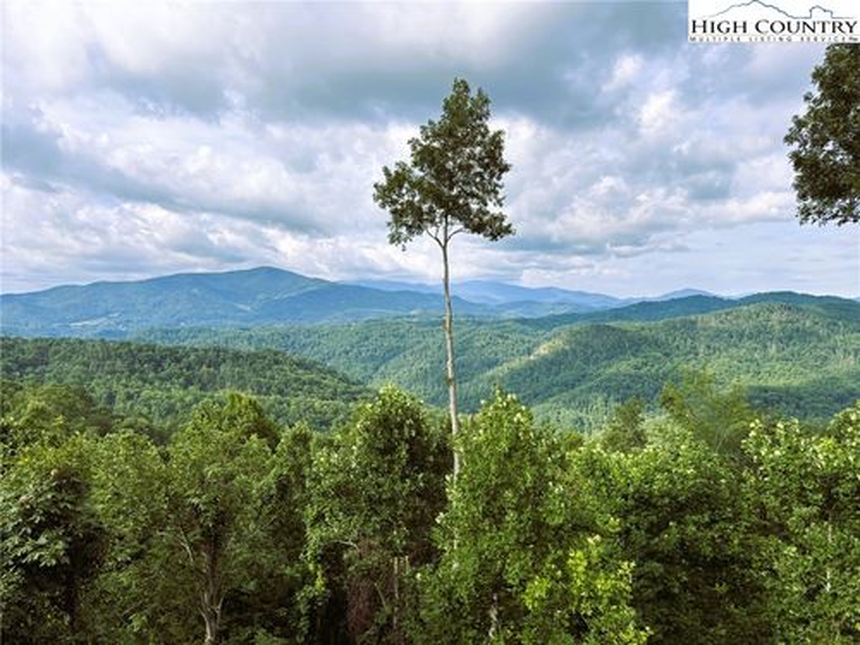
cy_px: 322
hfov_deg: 67.3
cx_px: 430
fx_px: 646
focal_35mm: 26
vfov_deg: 53.1
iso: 50
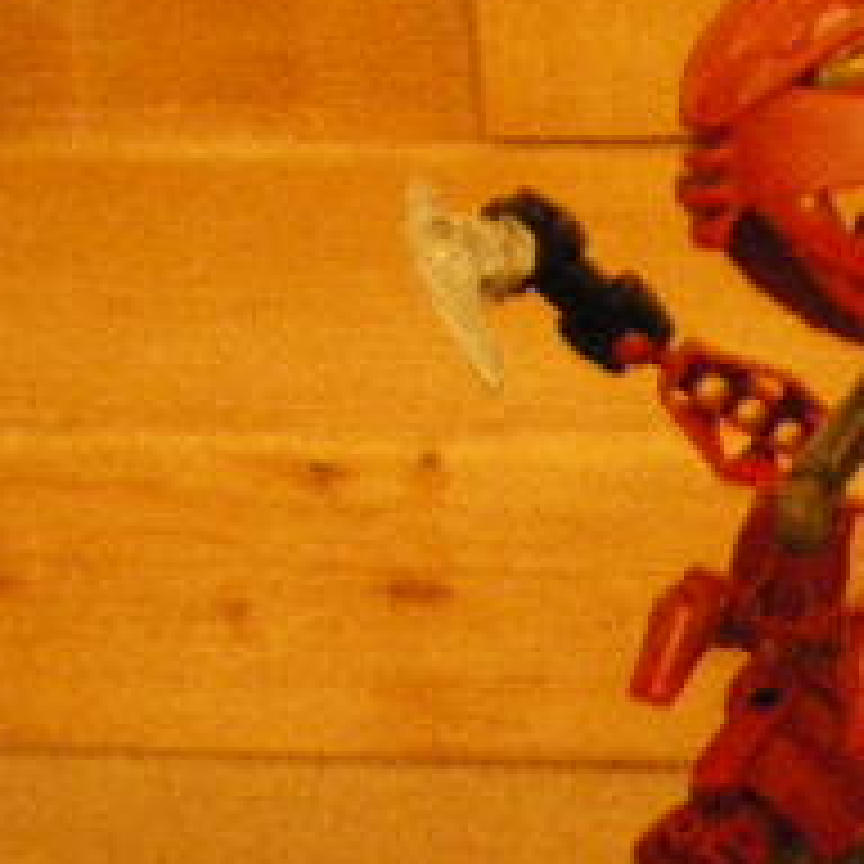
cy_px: 616
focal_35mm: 106
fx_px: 2993
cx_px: 864
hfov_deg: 16.1
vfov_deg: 16.4
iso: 800
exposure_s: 1/4
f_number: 3.1
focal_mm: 6.3
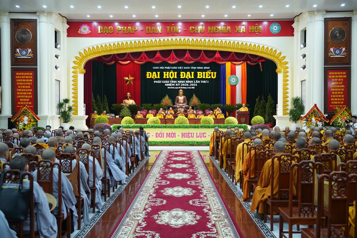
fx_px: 337
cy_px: 119
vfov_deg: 38.9
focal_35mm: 34
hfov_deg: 55.8
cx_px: 178
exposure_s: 1/100
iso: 800
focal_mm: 34
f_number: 2.8
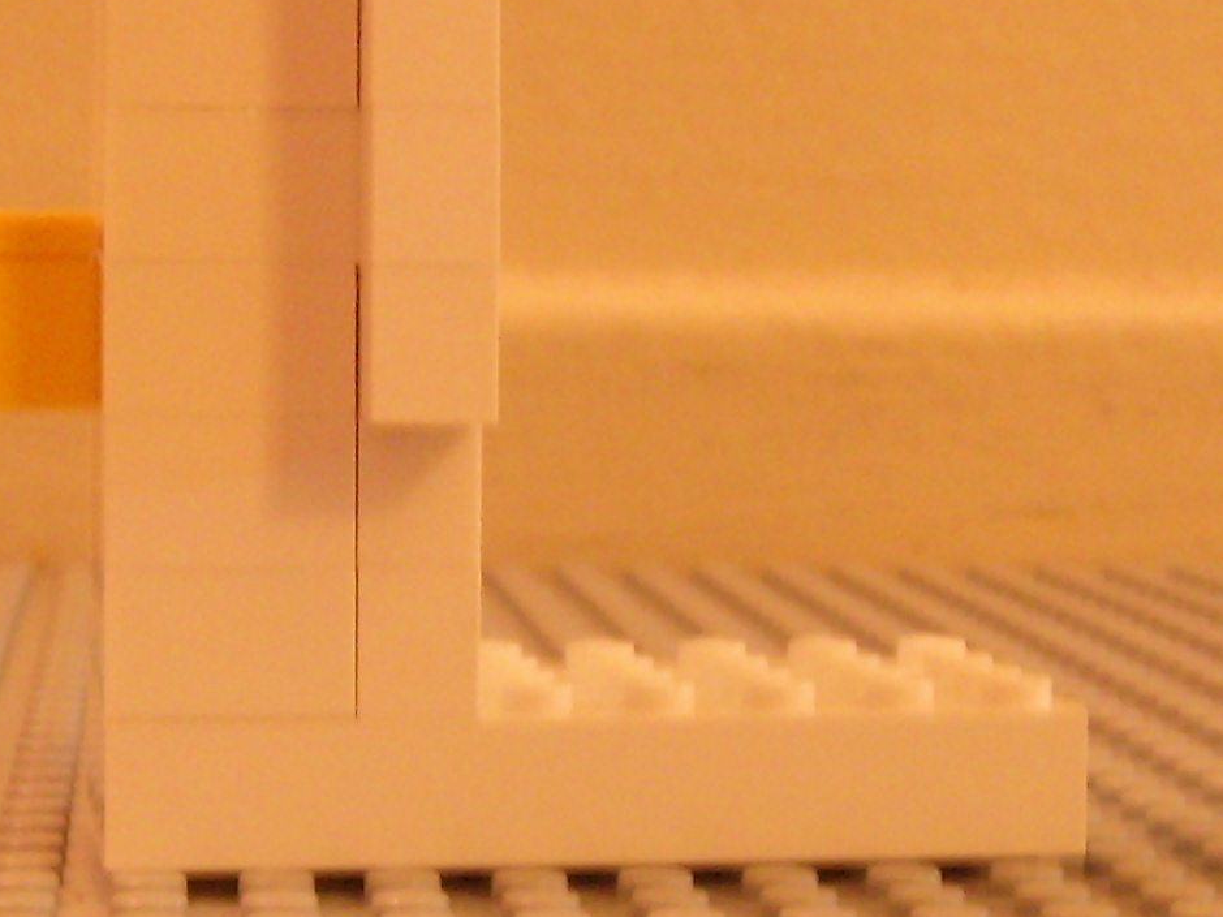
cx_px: 634
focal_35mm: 114
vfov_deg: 13.0
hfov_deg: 17.3
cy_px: 526
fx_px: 4027
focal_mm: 6.4
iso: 185
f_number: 3.5
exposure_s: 1/4
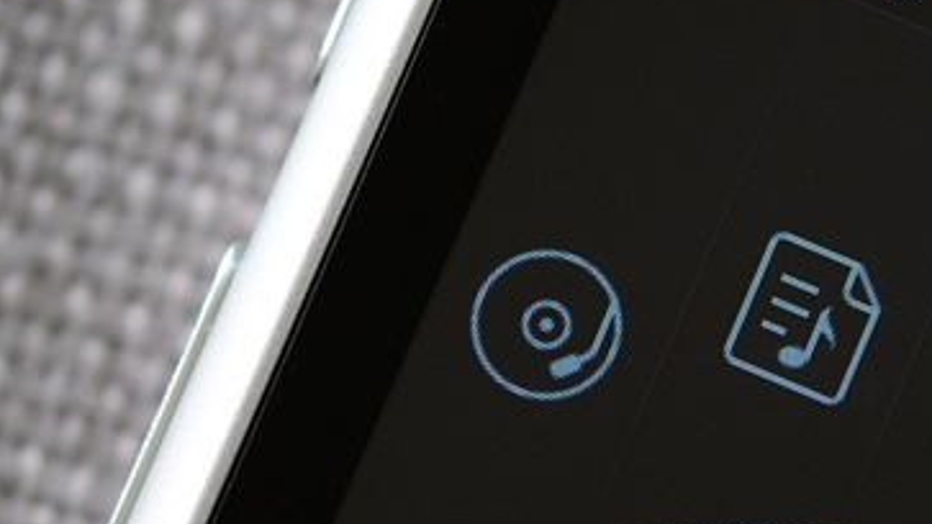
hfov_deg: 8.2
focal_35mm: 260
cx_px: 994
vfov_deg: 4.7
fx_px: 6424
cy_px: 574
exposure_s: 1/220
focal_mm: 60
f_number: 2.4
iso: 500
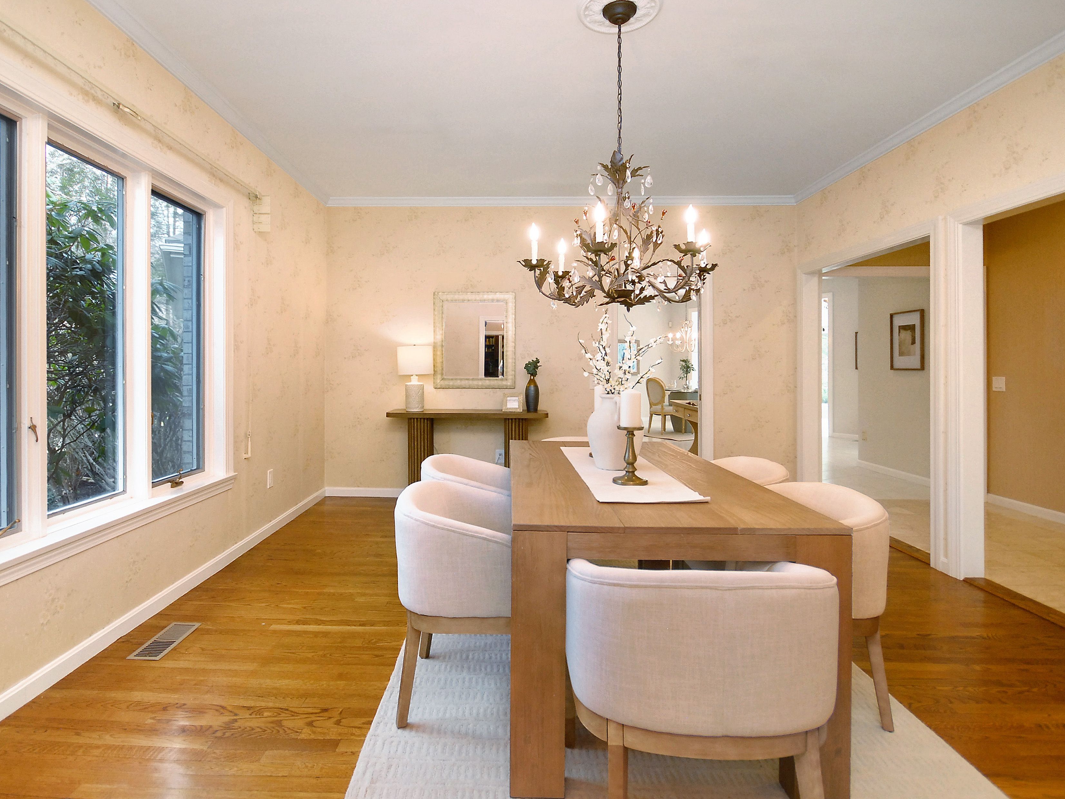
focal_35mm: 17
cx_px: 486
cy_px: 420
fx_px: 523
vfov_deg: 74.7
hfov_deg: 90.8
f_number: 5
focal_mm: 10
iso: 500
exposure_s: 1/20
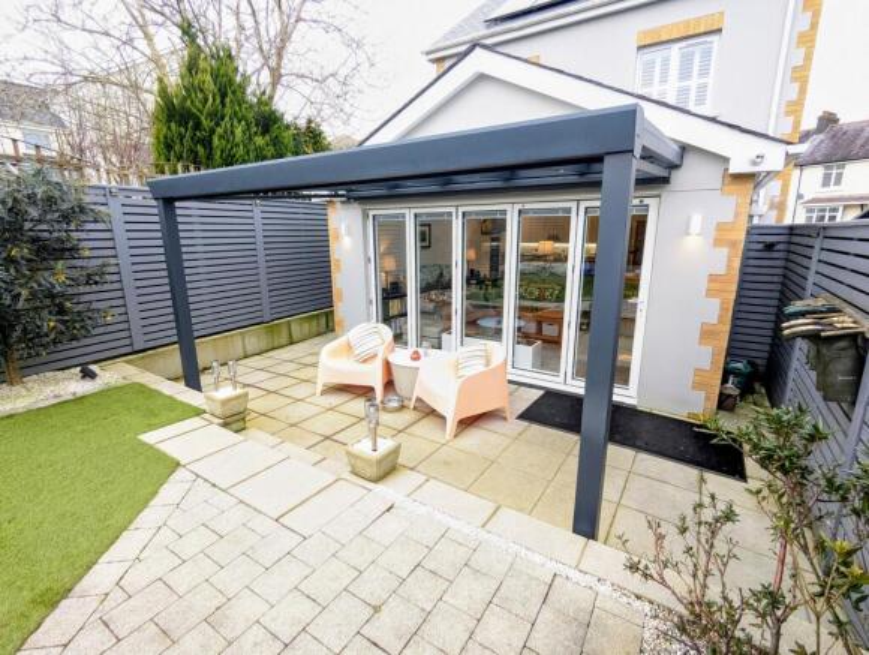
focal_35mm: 16
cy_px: 328
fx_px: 402
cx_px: 434
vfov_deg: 78.3
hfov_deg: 94.4
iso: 110
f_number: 2.2
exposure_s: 1/90.1
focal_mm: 2.35
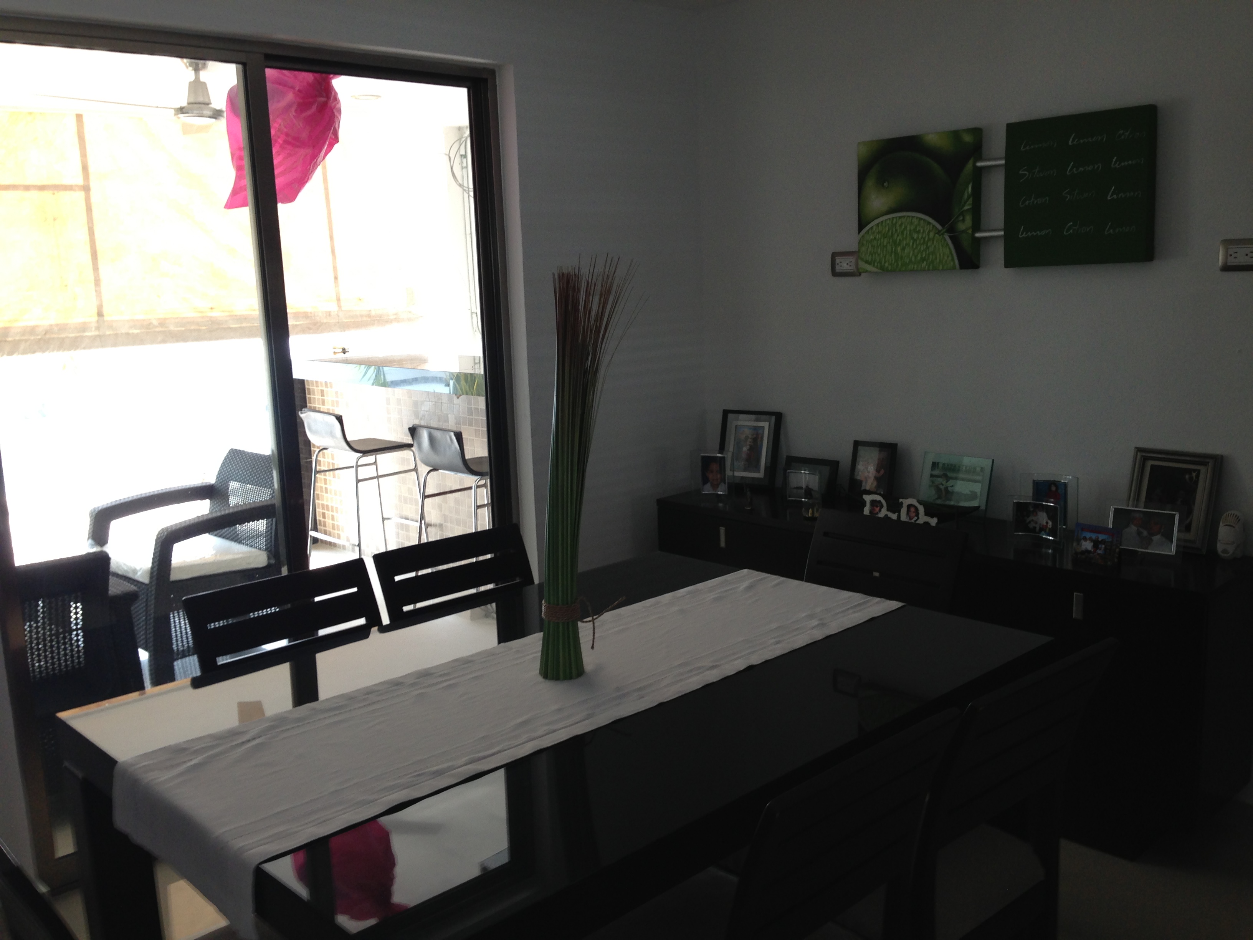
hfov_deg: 55.4
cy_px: 470
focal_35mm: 33
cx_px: 626
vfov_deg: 42.9
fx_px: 1195
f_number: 2.4
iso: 64
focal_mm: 4.13
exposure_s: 1/40
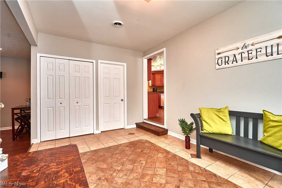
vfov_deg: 73.7
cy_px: 94
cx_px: 141
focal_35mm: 16
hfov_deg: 96.7
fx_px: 125
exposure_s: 1/60
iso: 1250
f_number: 5.6
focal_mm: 16
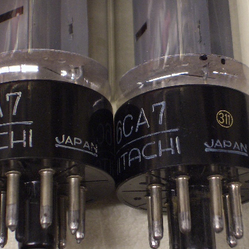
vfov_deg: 15.0
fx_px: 944
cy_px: 116
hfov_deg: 15.0
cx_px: 153
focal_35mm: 116
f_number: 4.4
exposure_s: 1/8
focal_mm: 14.6
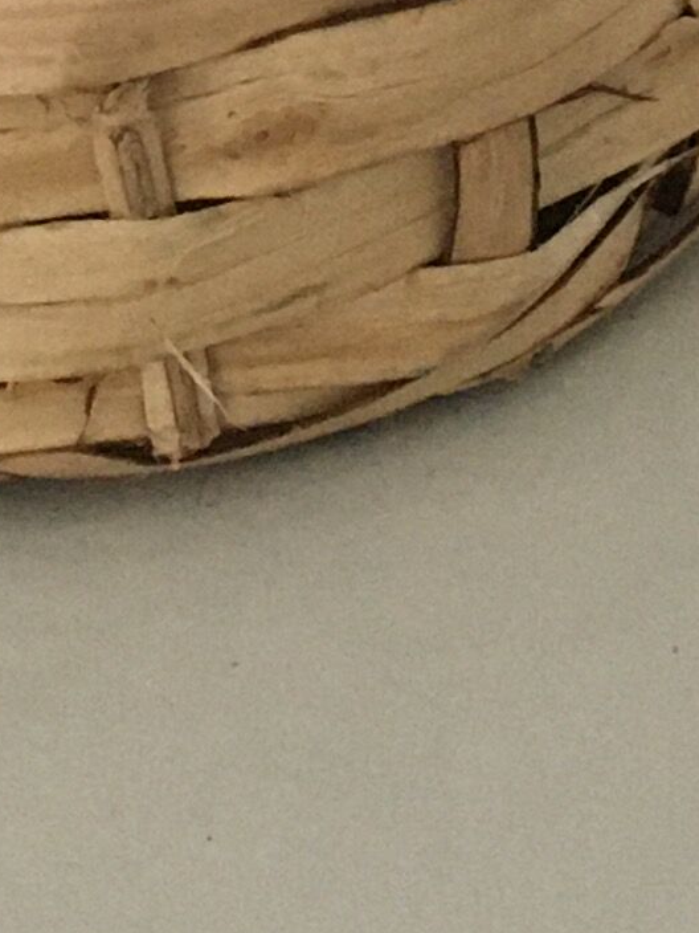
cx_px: 712
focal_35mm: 166
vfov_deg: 10.2
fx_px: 4469
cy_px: -1388
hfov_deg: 8.9
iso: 200
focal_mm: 4.15
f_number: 2.2
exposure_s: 1/33
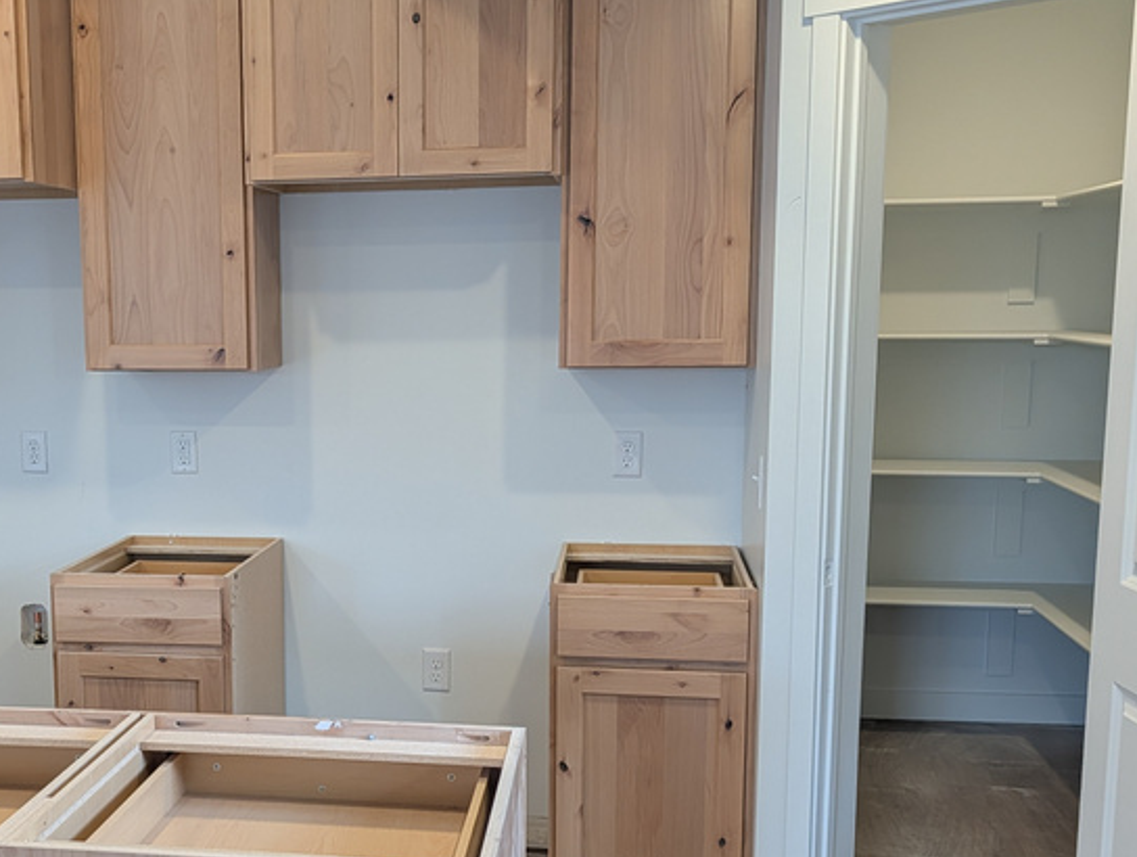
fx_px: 1481
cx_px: 282
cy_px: 531
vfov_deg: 32.1
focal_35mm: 45
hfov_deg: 40.8
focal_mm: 6.9
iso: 128
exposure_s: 1/120
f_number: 1.68
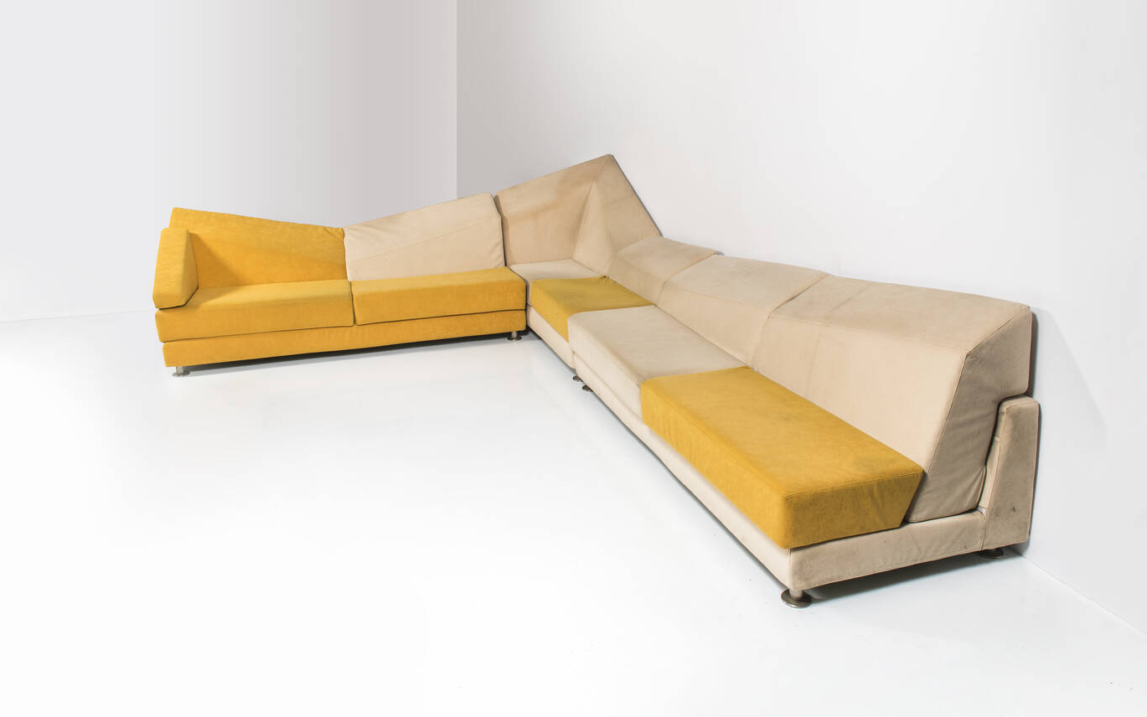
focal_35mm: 25
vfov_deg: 49.3
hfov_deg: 72.5
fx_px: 782
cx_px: 580
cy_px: 336
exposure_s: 1/200
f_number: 14
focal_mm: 24
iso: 100
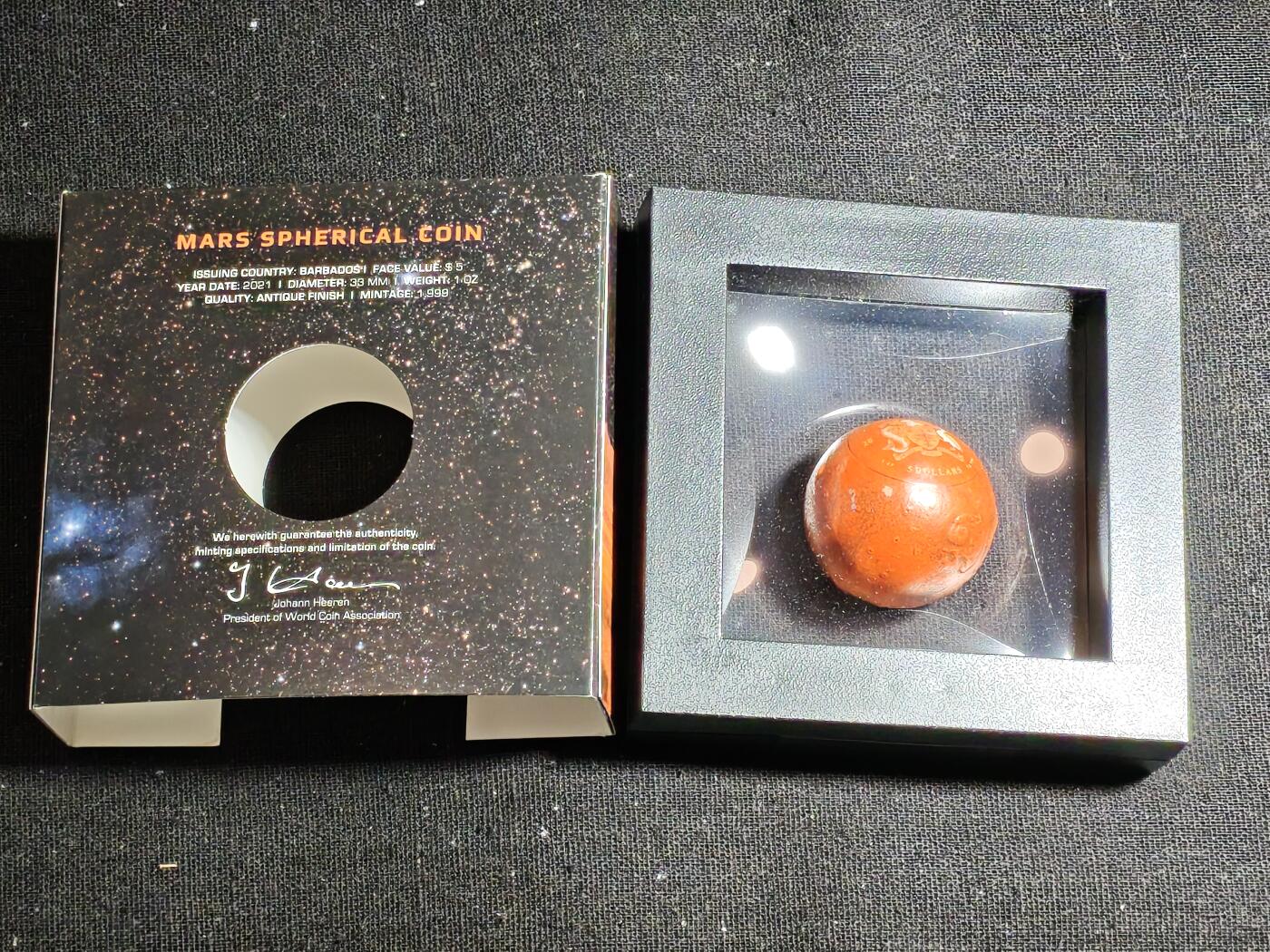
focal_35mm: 108
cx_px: 635
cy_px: 476
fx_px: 3962
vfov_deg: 13.7
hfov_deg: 18.2
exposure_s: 1/185
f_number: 1.5
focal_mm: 4.94
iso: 50
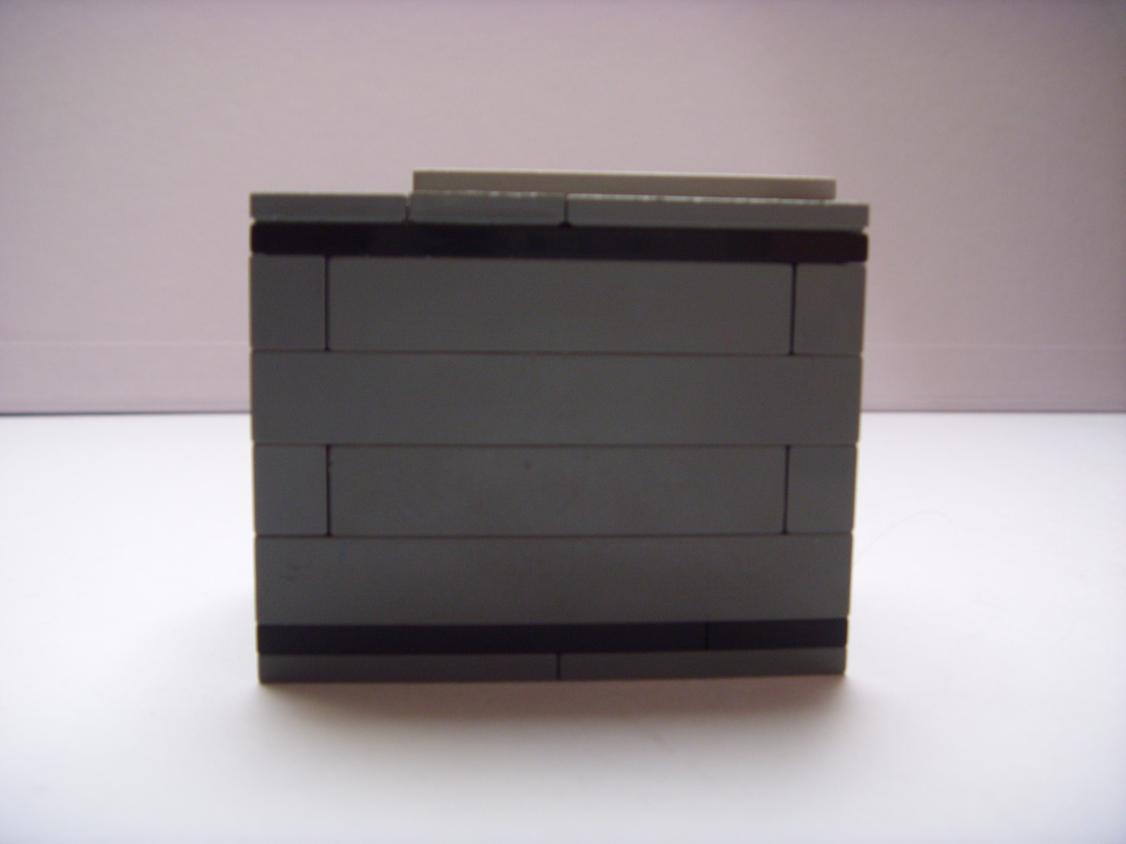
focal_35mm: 31
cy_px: 422
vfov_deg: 45.4
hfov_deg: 58.4
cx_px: 563
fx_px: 1008
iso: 200
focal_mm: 6.3
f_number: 3.5
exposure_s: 1/15
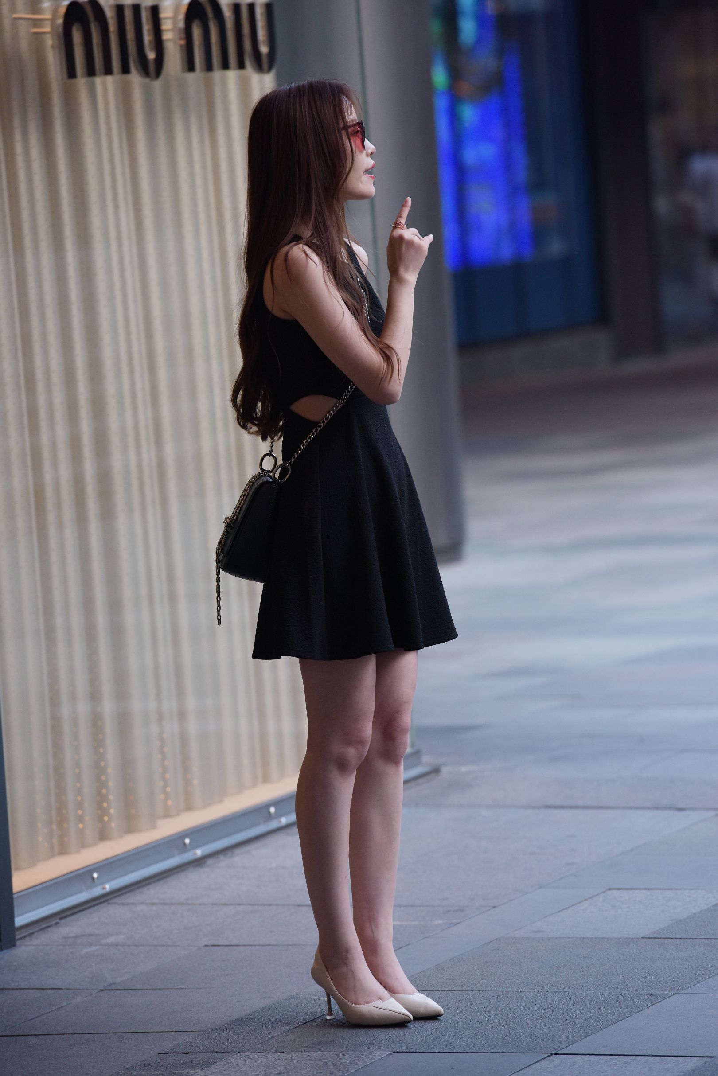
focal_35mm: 190
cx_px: 359
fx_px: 5680
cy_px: 538
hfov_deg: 7.2
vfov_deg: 10.8
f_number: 4
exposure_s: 1/800
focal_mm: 190
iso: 640
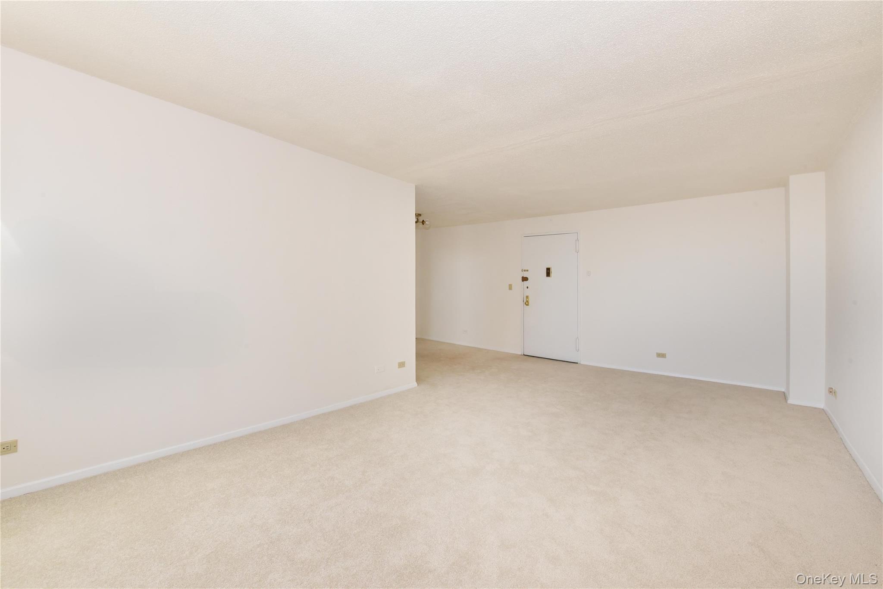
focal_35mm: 14
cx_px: 442
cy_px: 294
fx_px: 343
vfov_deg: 81.2
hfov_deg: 104.2
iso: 1250
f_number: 14
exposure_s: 1/100
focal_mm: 14
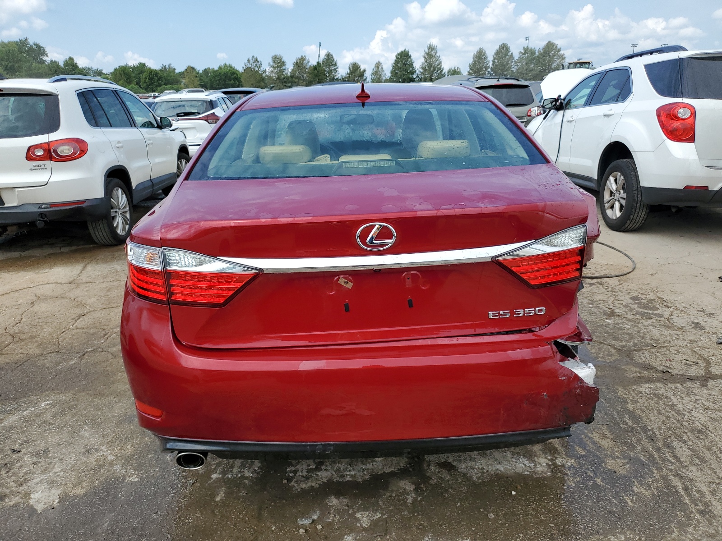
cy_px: 270
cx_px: 361
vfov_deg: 53.1
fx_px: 542
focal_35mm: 26
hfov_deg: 67.3
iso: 50
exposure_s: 1/2500
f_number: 1.5
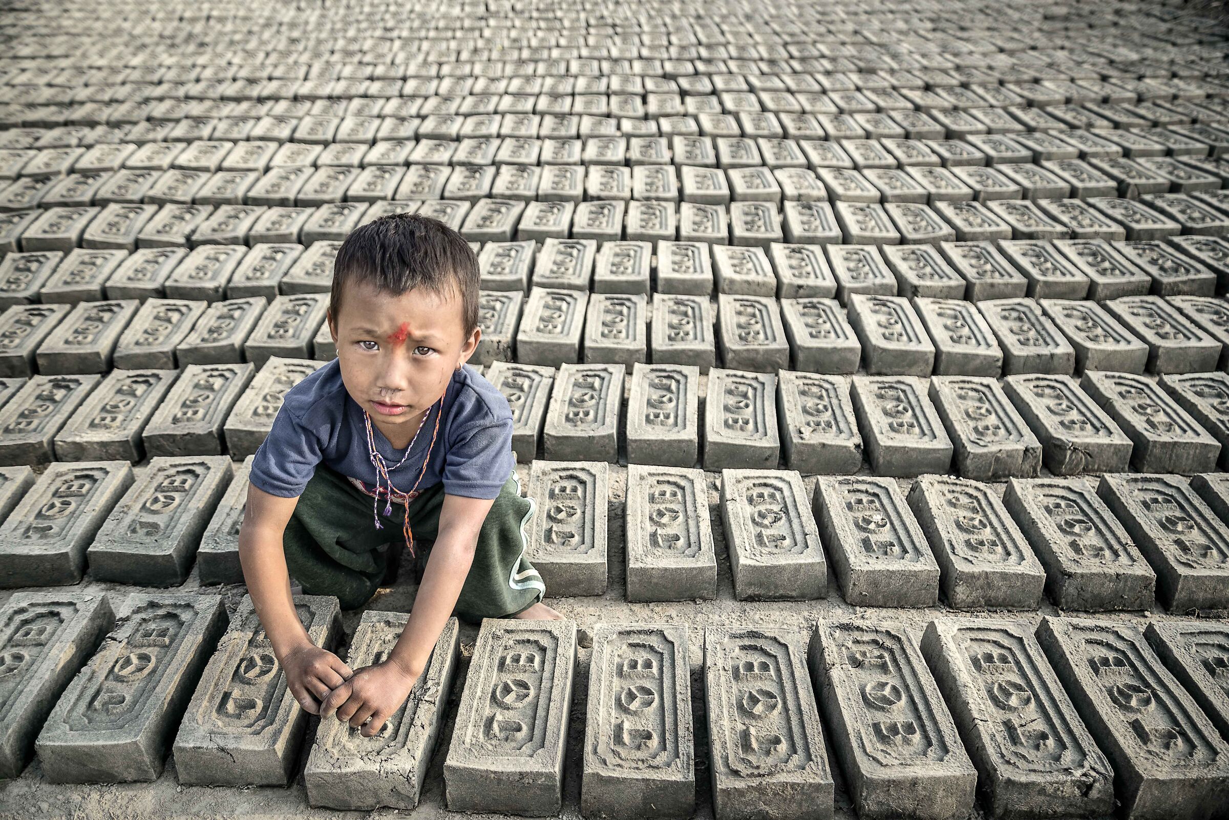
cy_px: 410
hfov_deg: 58.7
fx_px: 1093
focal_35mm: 32
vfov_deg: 41.1
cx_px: 614
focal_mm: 32
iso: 100
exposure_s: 1/200
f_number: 4
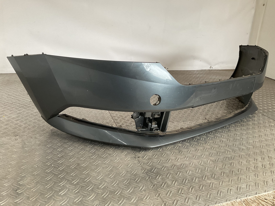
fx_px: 230
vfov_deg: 48.2
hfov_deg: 61.7
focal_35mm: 29
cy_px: 103
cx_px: 138
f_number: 1.8
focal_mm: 3
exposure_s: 1/60
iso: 64
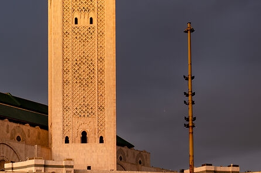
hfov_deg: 28.8
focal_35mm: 65
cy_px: 221
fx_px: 471
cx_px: -6
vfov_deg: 19.4
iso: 160
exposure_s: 1/40
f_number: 8
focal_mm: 8
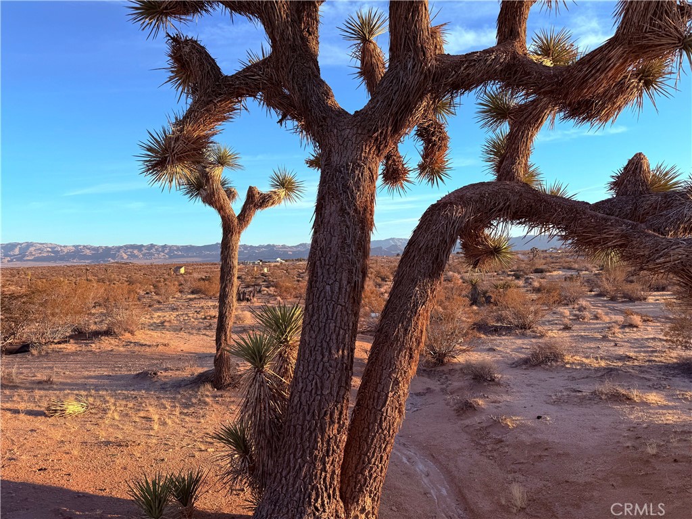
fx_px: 480
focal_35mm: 24
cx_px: 346
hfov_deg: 71.6
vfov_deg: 56.8
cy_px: 260
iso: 80
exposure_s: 1/1464
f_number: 1.78
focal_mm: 6.76
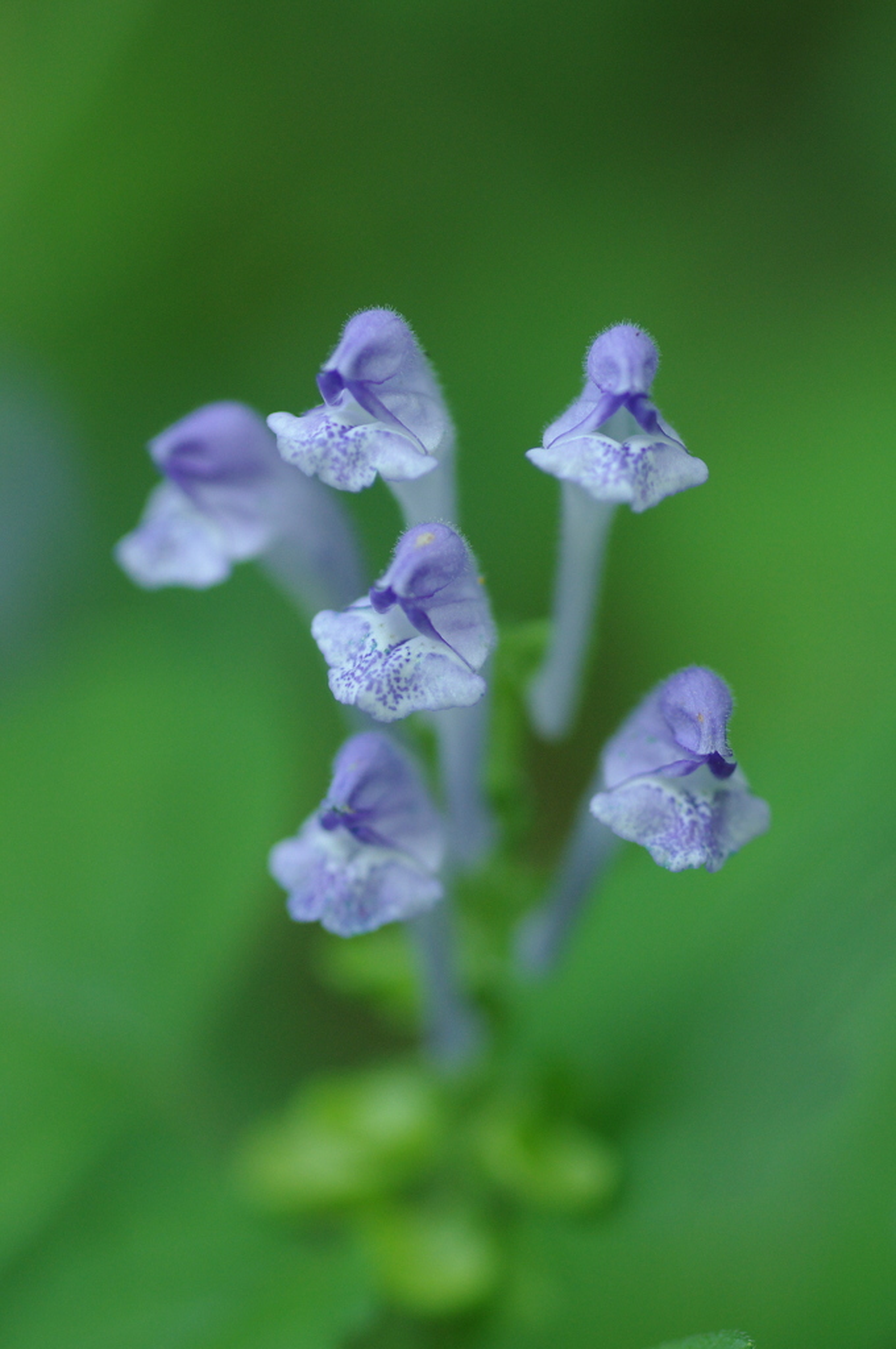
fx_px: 5053
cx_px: 448
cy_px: 674
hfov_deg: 10.1
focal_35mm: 135
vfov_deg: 15.2
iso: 800
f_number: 3.5
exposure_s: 1/125
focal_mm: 90
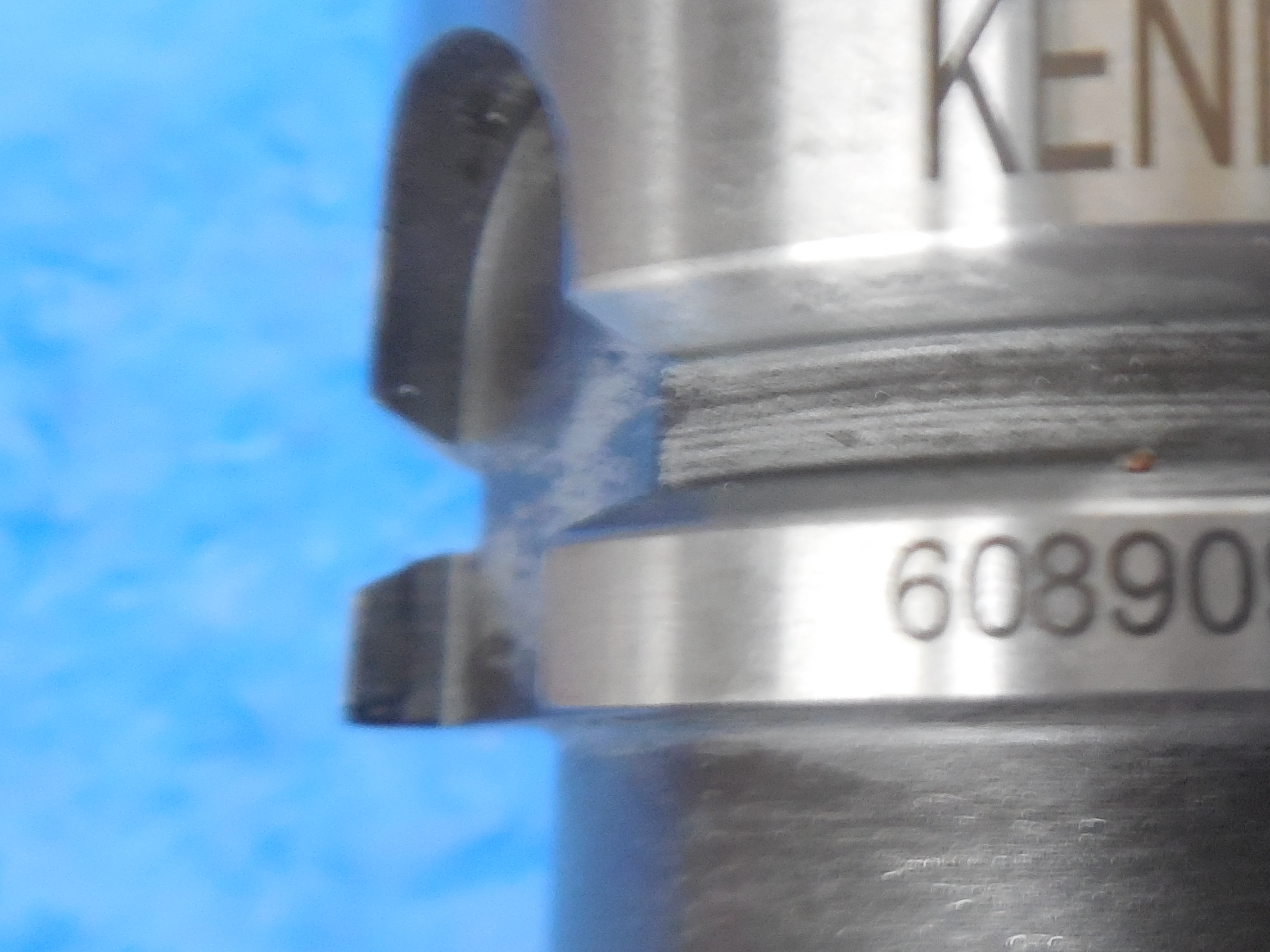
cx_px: 1188
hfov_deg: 34.9
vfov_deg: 28.5
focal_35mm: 51
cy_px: 356
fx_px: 1871
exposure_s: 1/10
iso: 400
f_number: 3.3
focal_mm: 4.5
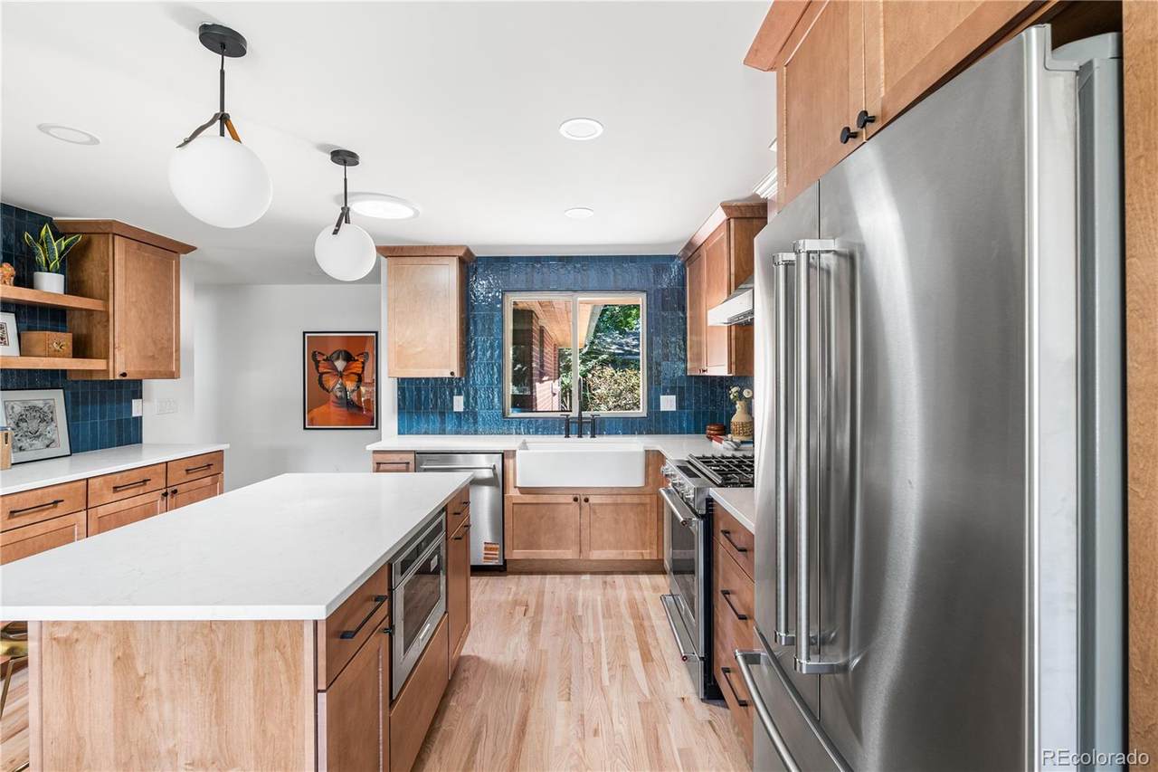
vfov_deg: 72.0
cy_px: 386
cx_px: 579
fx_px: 531
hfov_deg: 95.0
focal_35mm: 16
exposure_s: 1/2
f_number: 8
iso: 640
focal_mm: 16.5
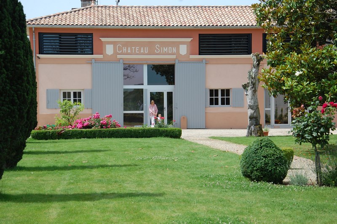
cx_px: 168
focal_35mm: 78
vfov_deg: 17.5
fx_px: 730
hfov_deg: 26.0
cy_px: 112
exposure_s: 1/320
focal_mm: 52
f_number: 9
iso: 200
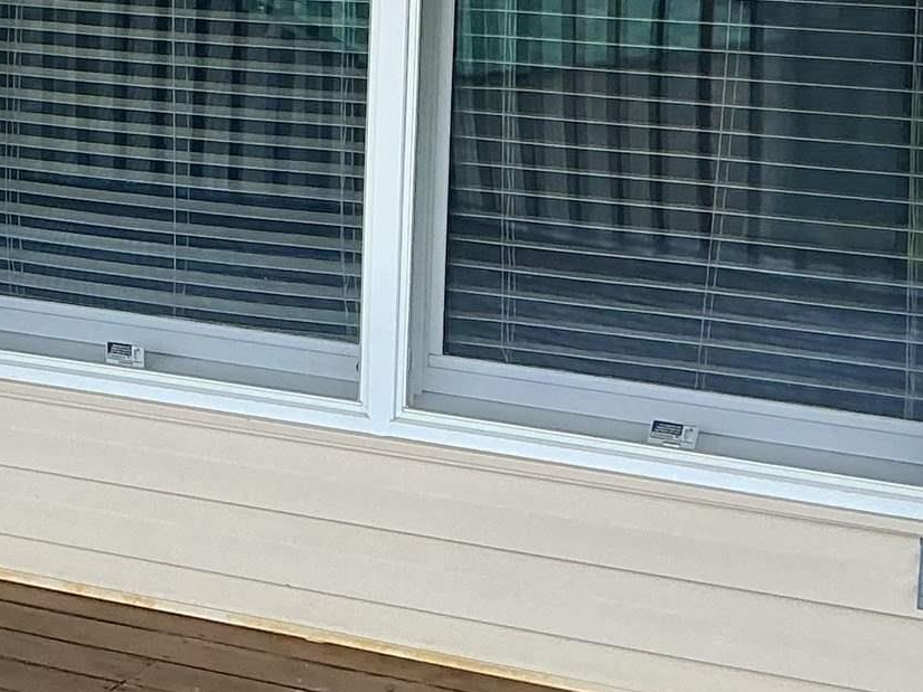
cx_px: -164
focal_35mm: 108
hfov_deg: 17.4
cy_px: -54
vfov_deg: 13.5
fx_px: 2880
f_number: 1.8
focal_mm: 3
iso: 25
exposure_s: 1/120
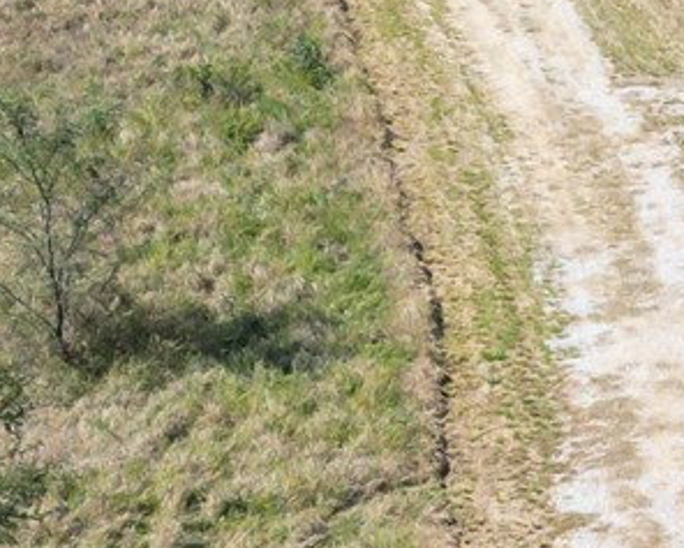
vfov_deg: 10.0
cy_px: 638
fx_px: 3078
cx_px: 931
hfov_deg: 12.2
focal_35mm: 152
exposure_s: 1/2000
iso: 150
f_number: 1.7
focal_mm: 6.72
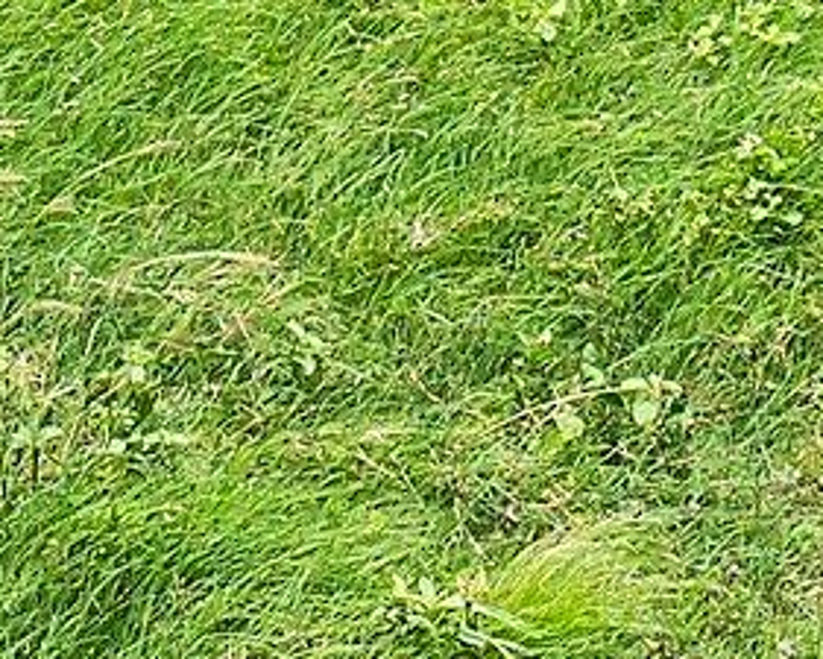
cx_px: -387
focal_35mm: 137
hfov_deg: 13.3
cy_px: -1094
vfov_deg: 9.6
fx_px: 3338
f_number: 11
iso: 160
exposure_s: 1/125
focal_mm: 20
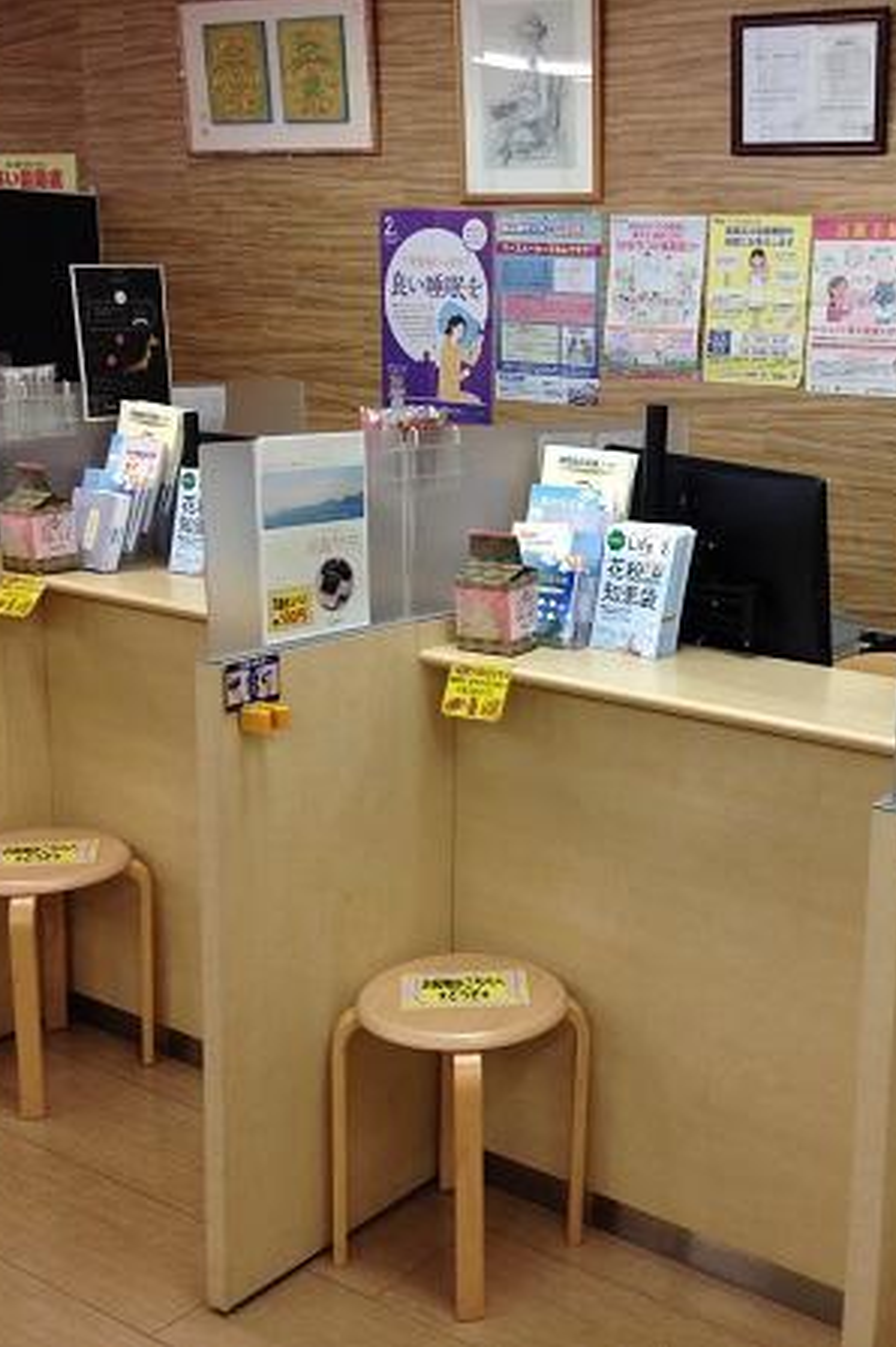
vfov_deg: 42.8
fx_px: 1720
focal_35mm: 46
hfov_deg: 28.8
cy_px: 674
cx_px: 664
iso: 50
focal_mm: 4.12
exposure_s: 1/30
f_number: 2.4
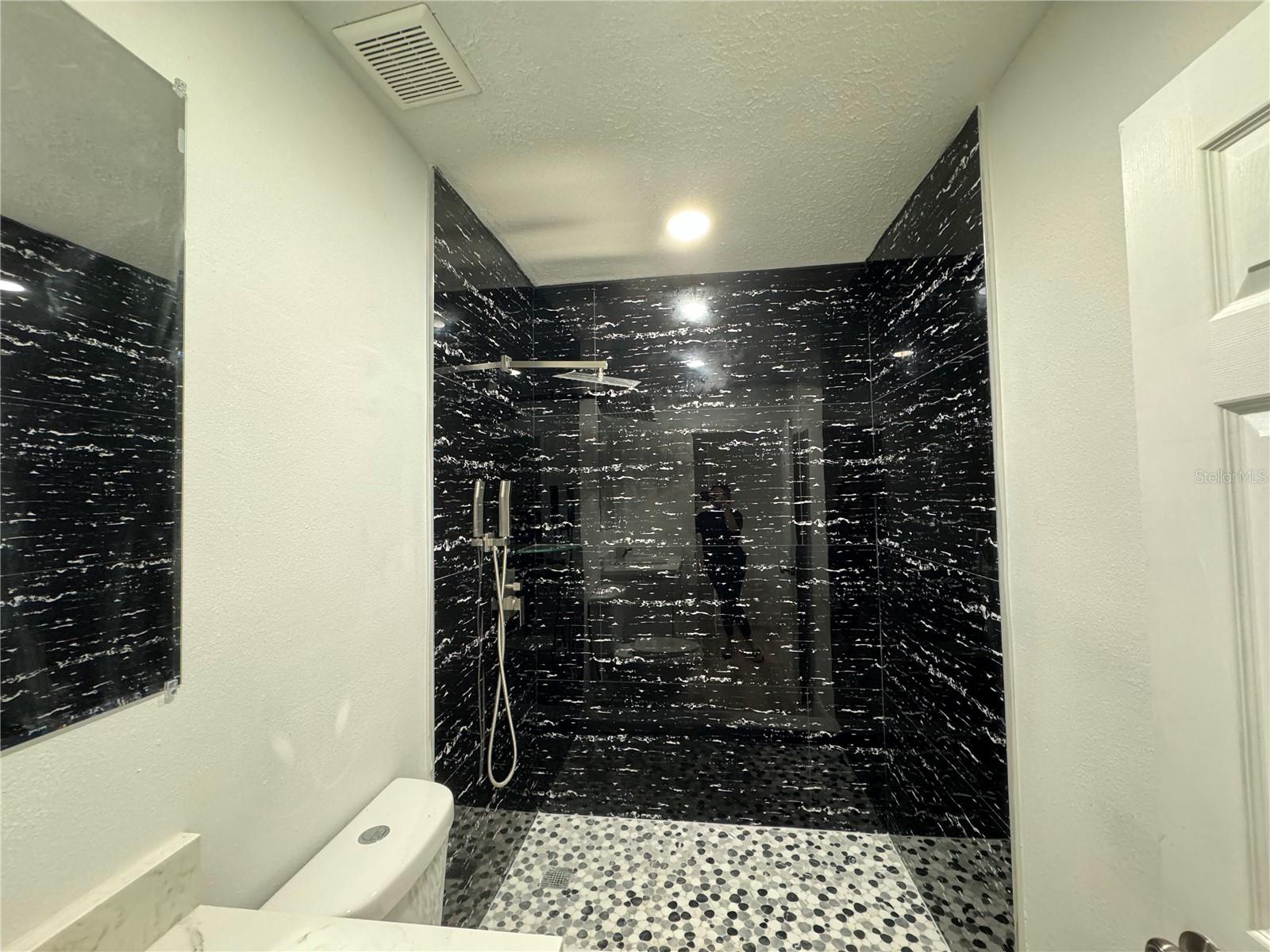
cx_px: 635
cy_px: 476
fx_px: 514
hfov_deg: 102.1
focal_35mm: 14
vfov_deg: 85.7
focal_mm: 2.22
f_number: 2.2
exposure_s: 1/60
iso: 500
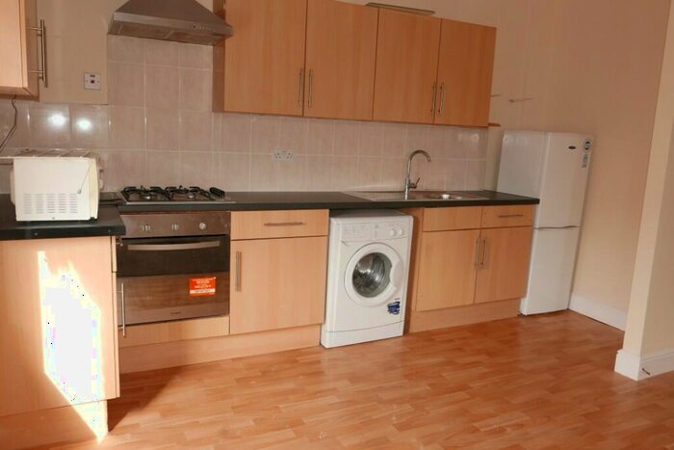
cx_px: 337
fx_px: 524
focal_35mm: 28
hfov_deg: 65.5
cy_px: 225
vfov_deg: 46.4
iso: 500
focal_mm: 12.5
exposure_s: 1/40
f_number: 7.1
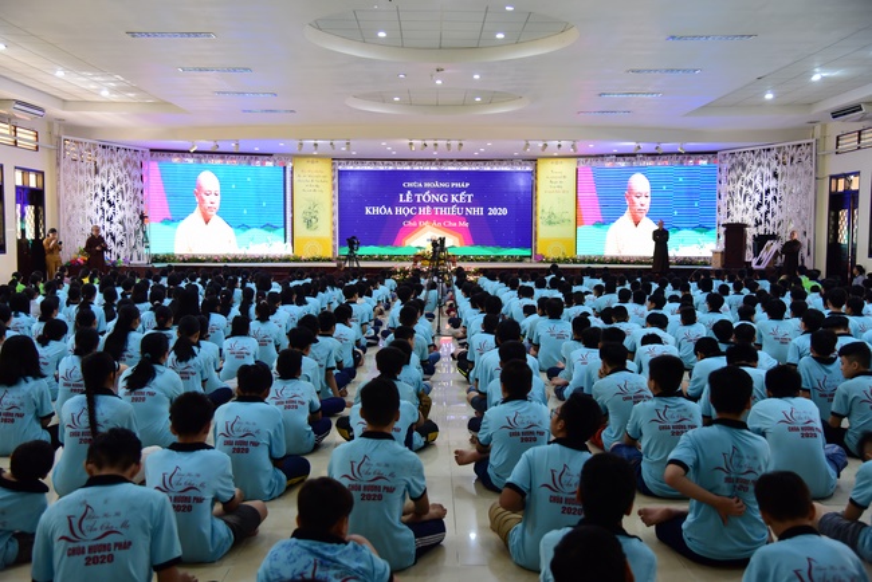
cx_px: 436
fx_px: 921
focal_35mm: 38
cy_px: 291
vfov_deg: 35.1
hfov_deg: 50.7
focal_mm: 38
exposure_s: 1/125
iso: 2000
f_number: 4
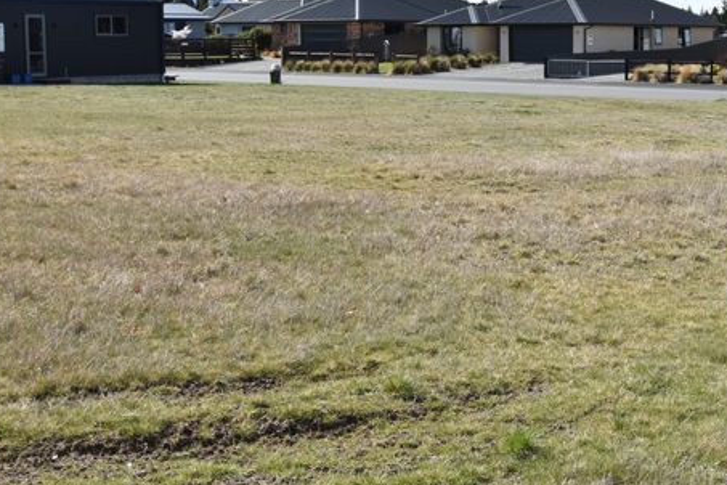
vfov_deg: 22.2
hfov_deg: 31.9
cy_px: 190
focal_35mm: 61
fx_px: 1232
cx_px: 597
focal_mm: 24
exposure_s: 1/200
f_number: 11
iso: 100
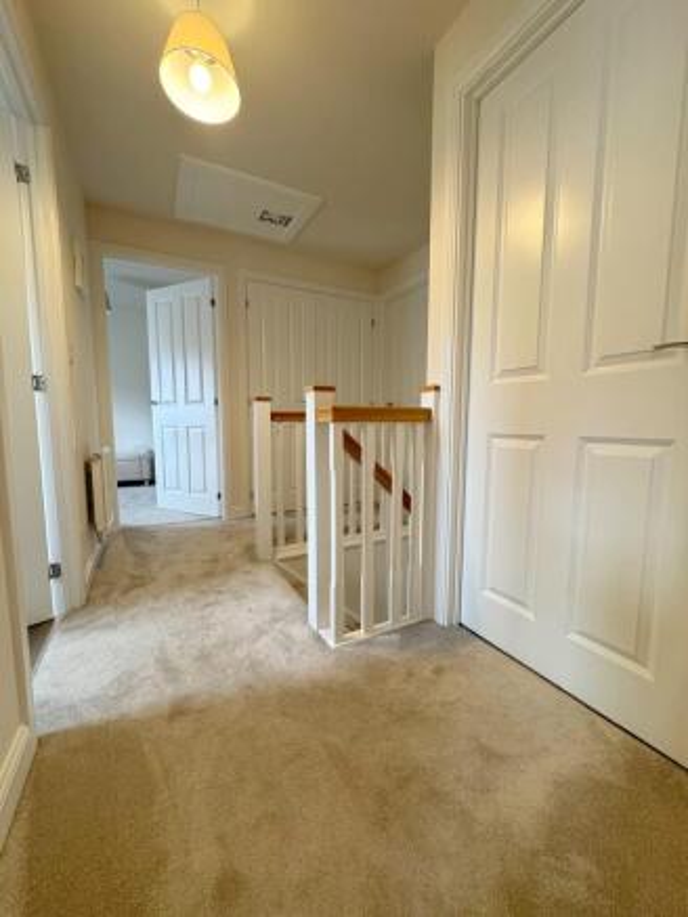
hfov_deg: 85.7
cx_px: 344
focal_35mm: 14
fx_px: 371
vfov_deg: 102.0
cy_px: 458
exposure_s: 1/100
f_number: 2.2
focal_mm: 2.22
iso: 250
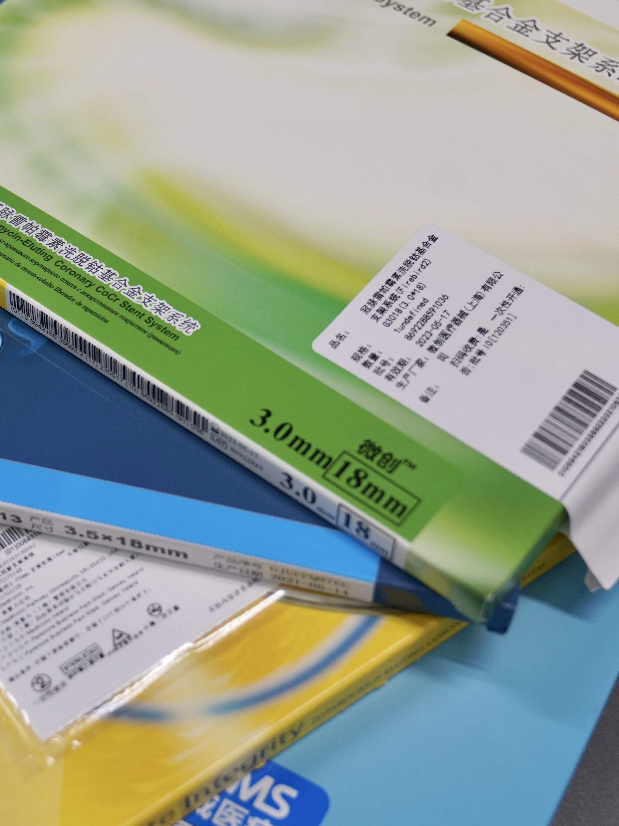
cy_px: 366
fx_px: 1574
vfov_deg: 29.4
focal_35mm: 66
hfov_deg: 22.2
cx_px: 203
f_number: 3.5
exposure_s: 1/80
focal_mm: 35
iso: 500
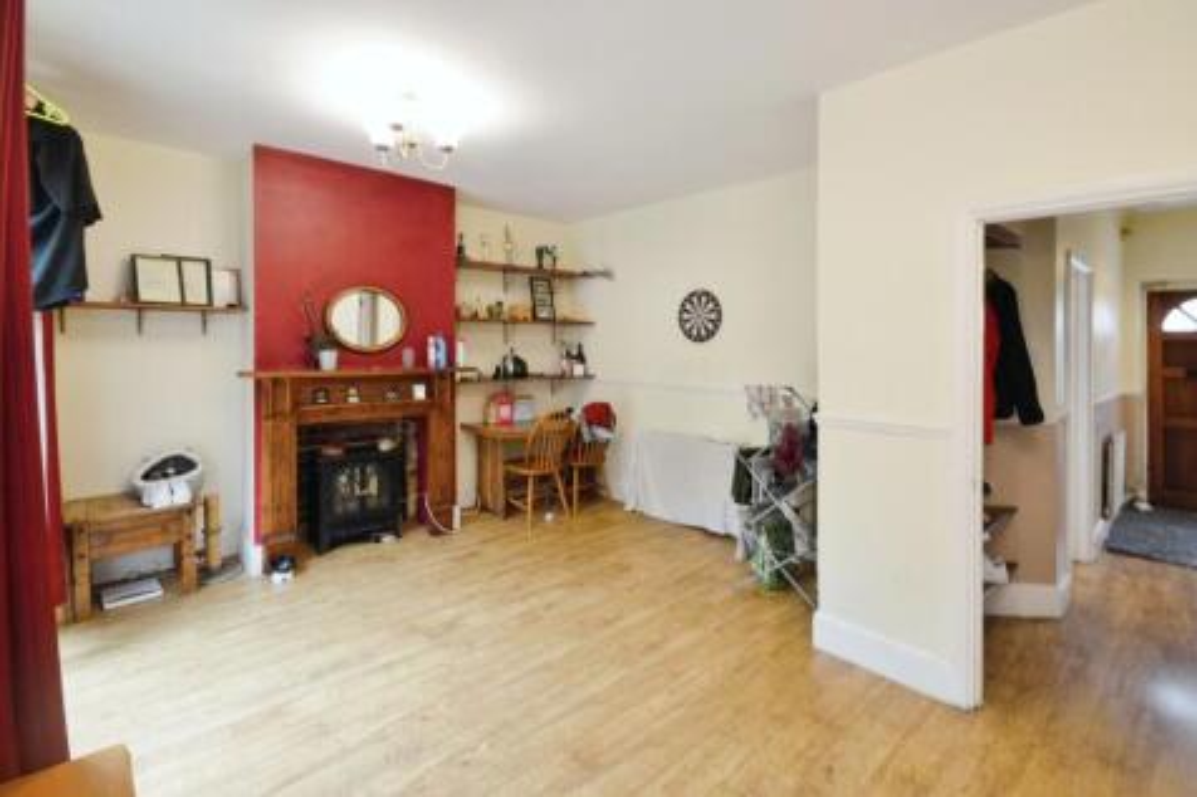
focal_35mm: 15
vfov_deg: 77.3
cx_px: 598
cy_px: 398
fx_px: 499
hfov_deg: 100.4
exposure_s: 1/10
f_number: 13
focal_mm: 10
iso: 1600
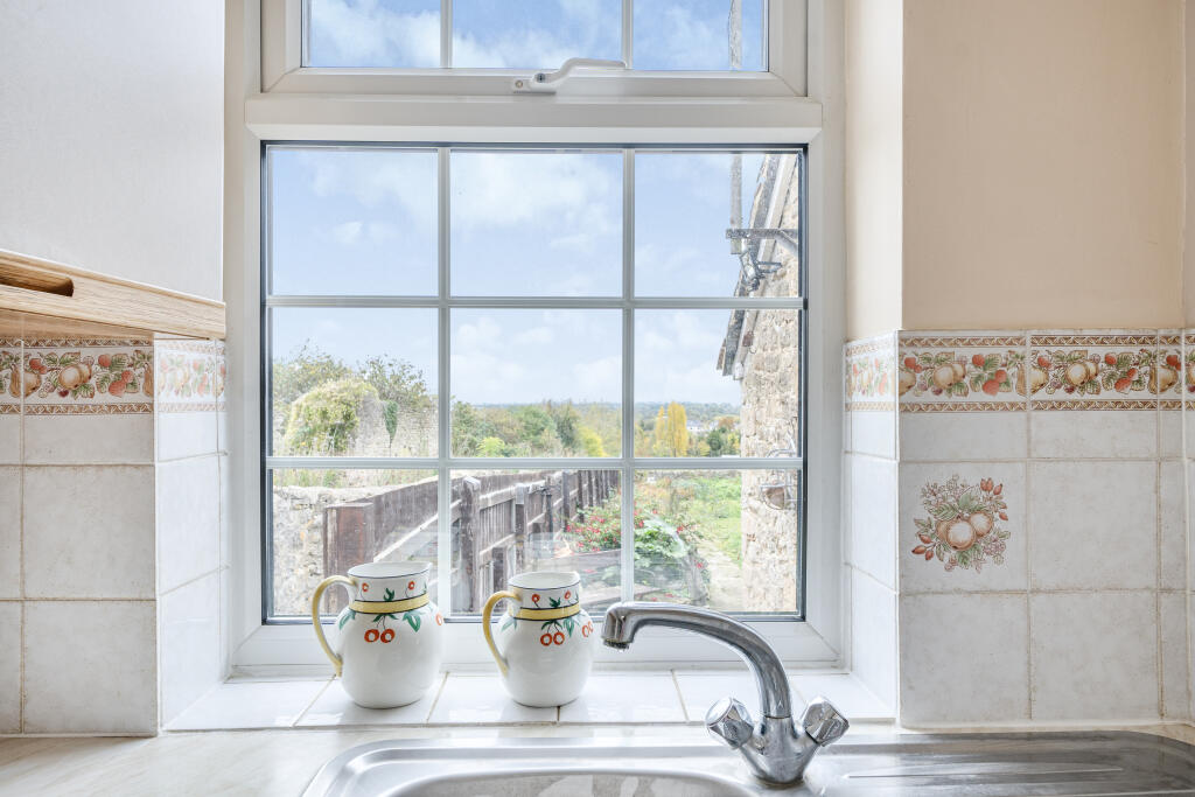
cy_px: 398
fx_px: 730
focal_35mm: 22
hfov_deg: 78.6
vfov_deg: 57.2
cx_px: 598
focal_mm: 15
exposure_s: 1/3
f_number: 8
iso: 100
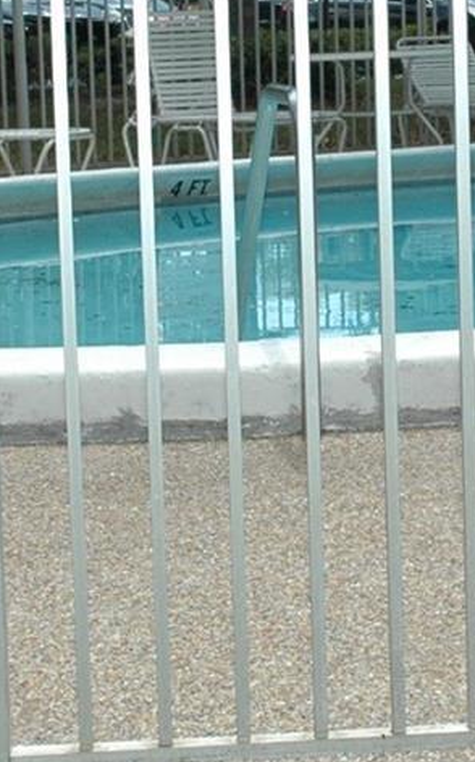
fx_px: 2689
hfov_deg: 10.1
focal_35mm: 130
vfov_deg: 16.1
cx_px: 359
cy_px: 252
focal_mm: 25
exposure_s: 1/400
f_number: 10
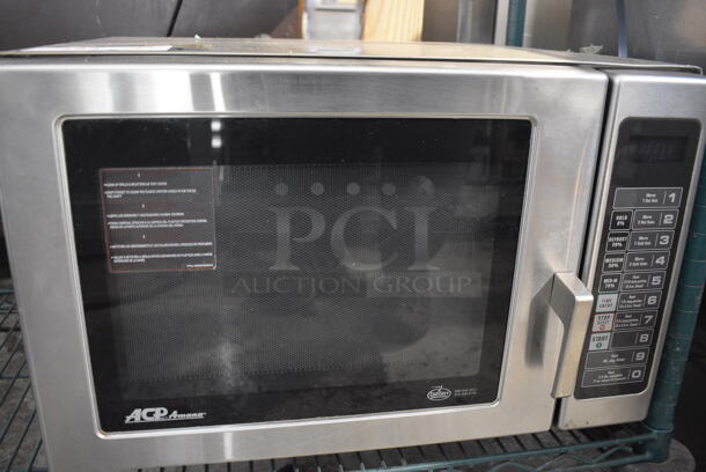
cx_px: 353
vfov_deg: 43.7
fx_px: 589
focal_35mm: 30
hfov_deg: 61.9
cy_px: 236
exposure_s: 1/30
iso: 3200
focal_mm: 20
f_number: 3.8
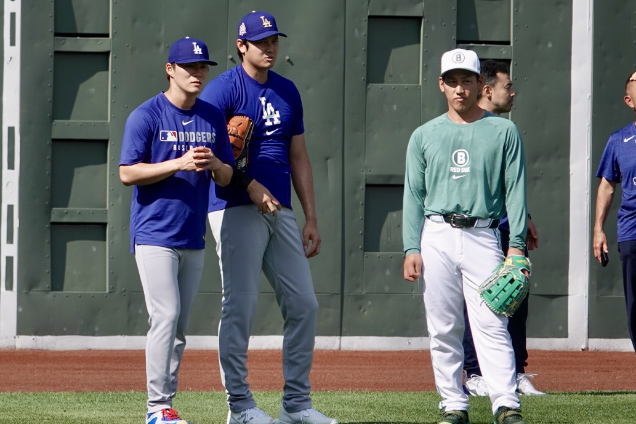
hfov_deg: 3.5
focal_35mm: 590
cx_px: 308
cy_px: 214
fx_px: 10424
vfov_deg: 2.3
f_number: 4
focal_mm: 200.72
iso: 100
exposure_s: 1/800
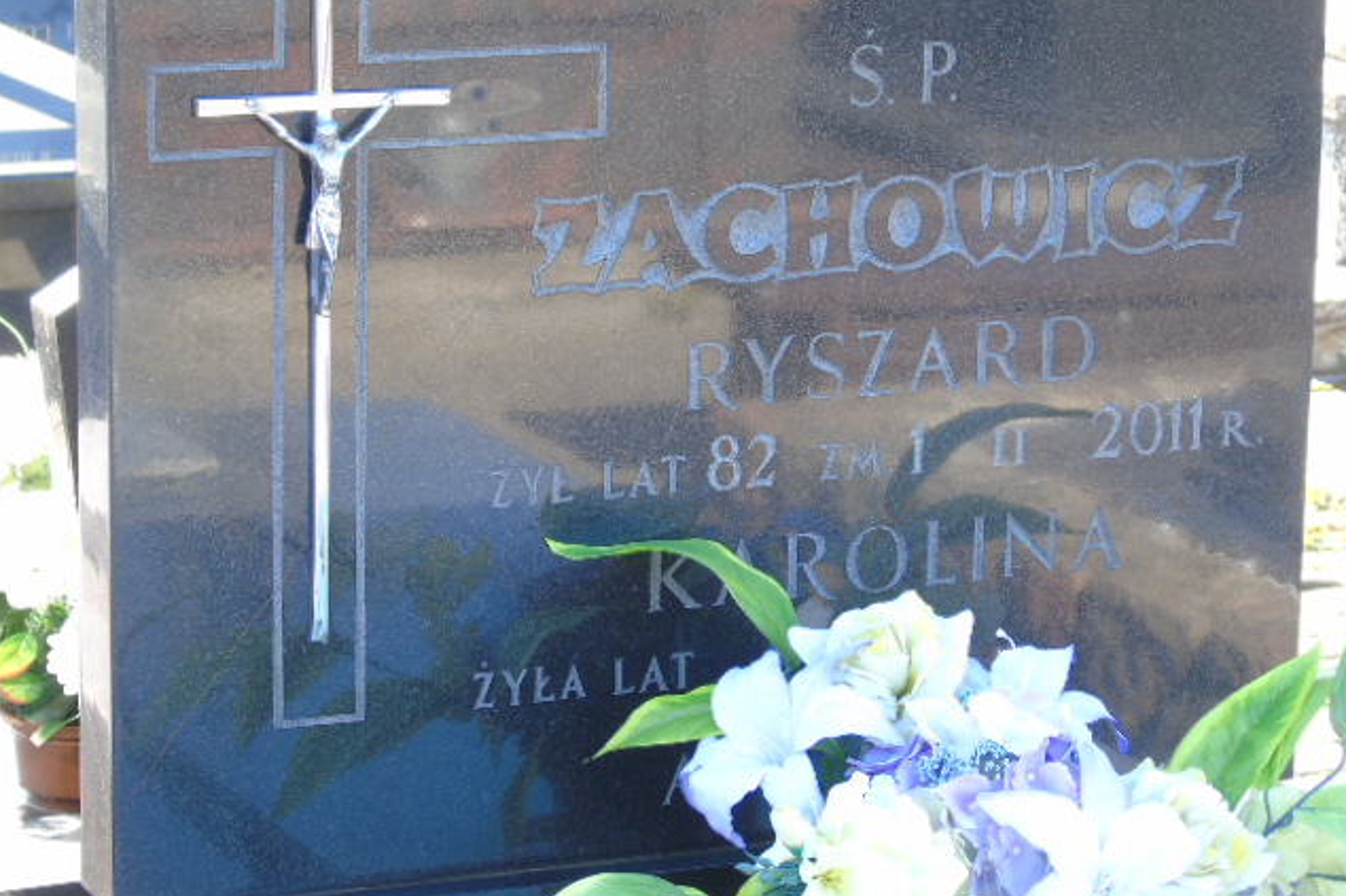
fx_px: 4859
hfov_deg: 15.8
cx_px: 674
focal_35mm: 130
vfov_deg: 10.5
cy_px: 398
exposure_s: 1/40
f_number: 4.6
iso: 100
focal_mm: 22
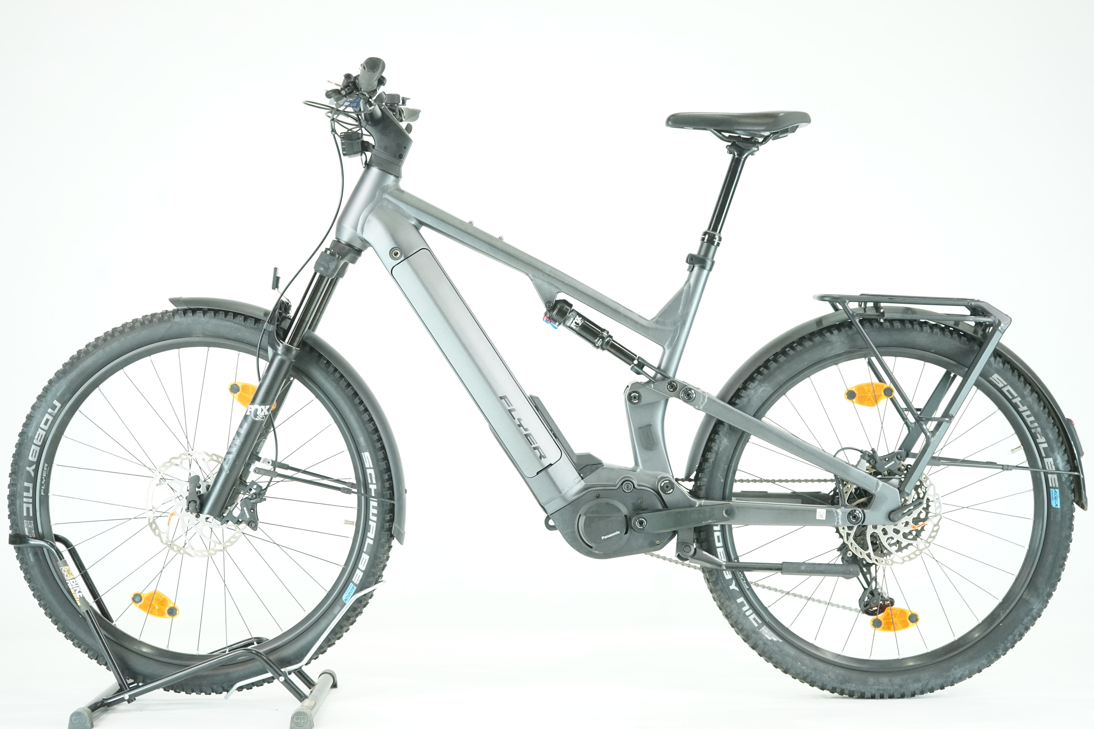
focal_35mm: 52
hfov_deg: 38.2
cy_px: 364
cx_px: 547
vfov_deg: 26.0
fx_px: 1580
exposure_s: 1/200
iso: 3200
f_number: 5
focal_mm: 52
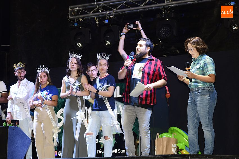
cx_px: 120
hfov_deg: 15.2
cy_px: 80
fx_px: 896
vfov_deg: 10.2
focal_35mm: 135
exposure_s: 1/60
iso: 1250
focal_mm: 135
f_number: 4
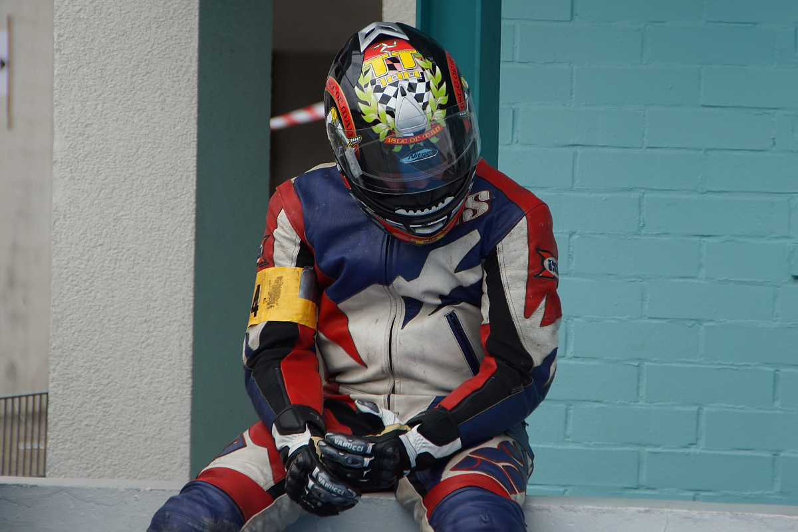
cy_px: 266
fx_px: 4987
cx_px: 399
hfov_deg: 9.1
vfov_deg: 6.1
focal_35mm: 225
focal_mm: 150
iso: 100
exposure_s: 1/200
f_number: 6.3
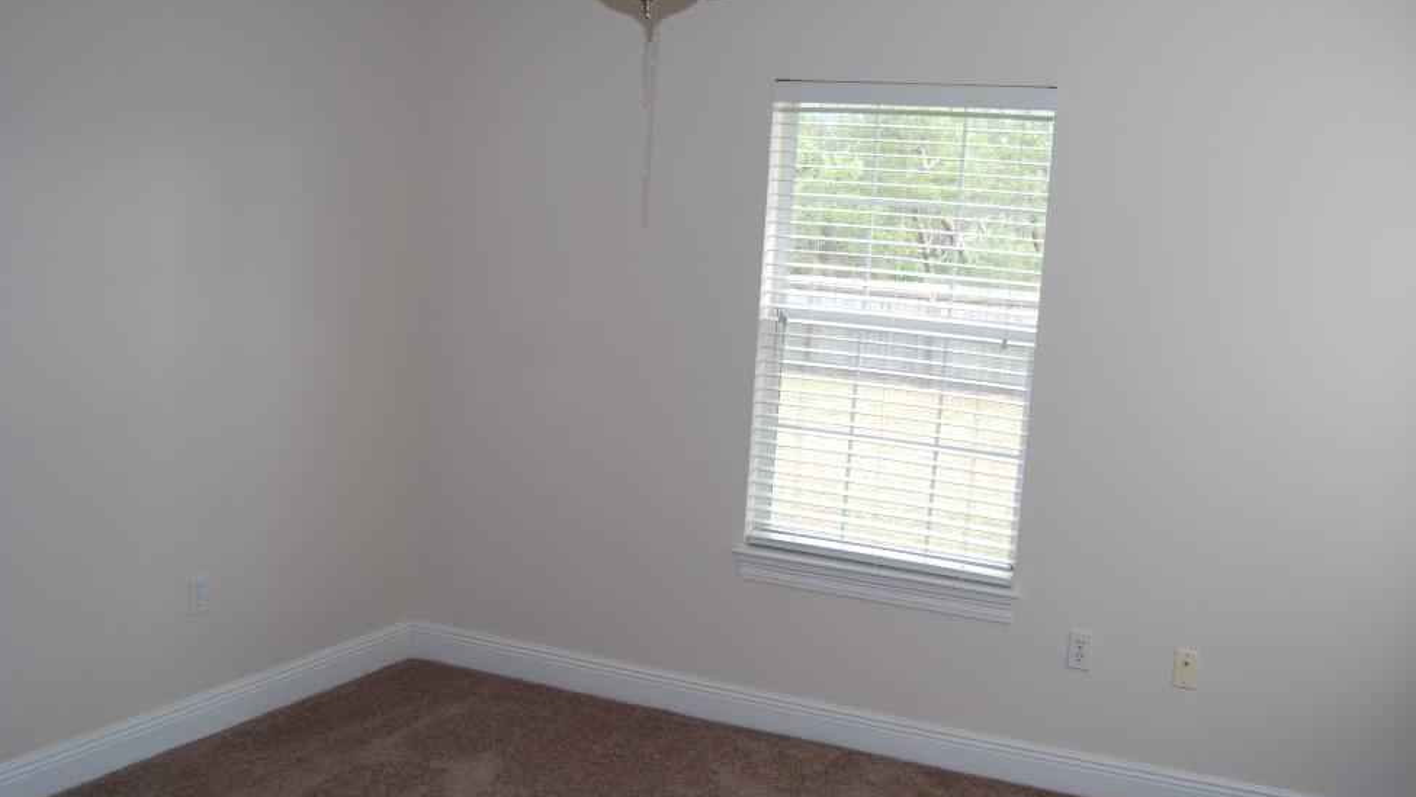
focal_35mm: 37
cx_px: 775
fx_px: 1390
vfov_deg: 32.0
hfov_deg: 53.9
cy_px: 414
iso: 200
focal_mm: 20
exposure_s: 1/80
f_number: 3.8
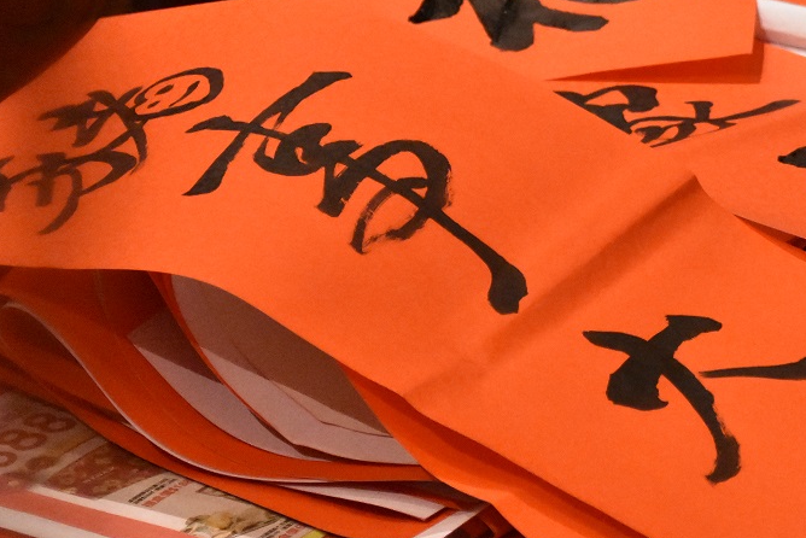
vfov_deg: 7.4
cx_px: 854
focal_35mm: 185
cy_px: 87
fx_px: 4146
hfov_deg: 11.0
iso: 10000
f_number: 5.6
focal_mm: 55
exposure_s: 1/80
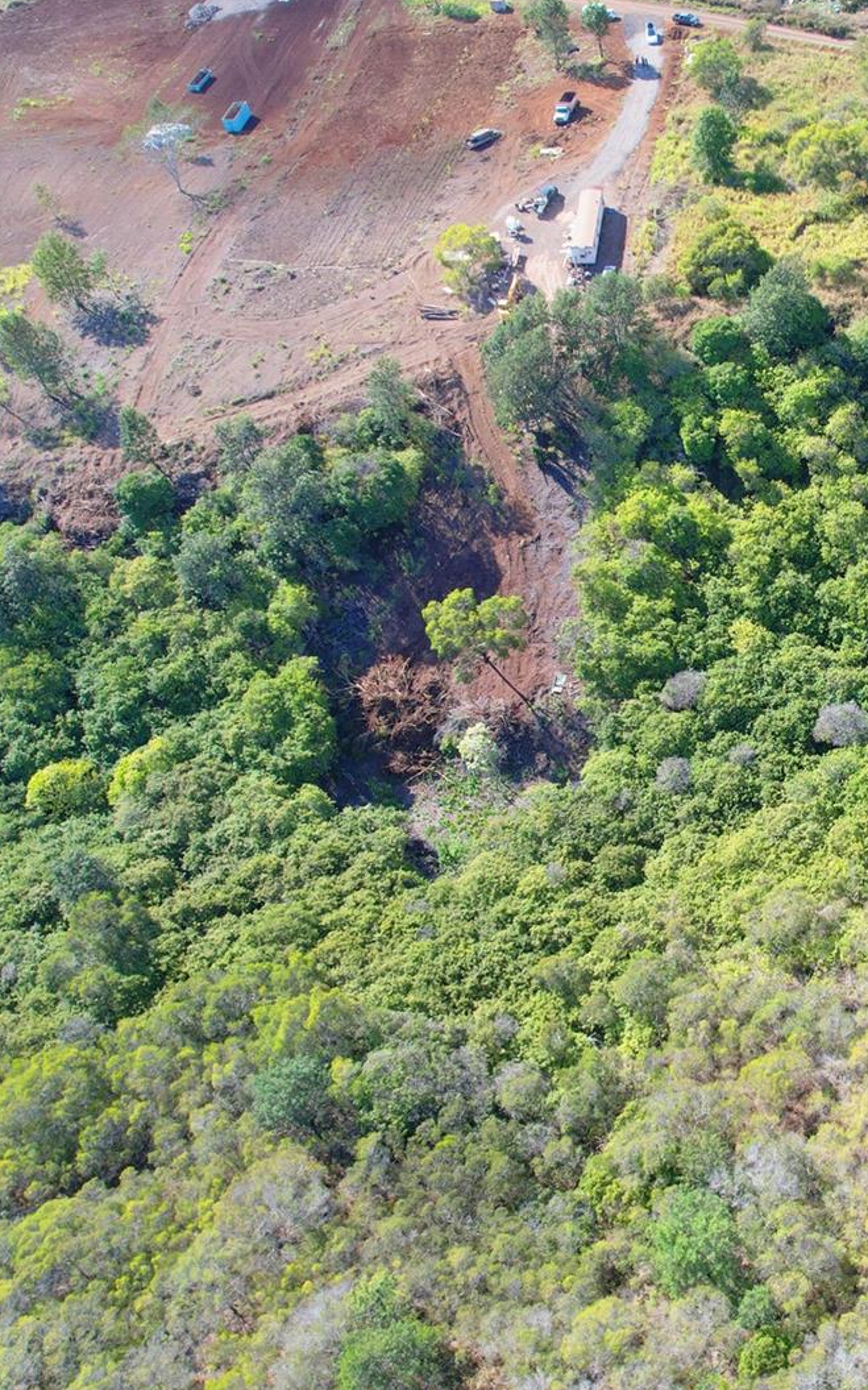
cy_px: 696
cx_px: 825
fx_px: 1287
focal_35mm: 34
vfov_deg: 56.7
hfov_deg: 34.6
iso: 100
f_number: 2.8
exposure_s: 1/640
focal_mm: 8.38
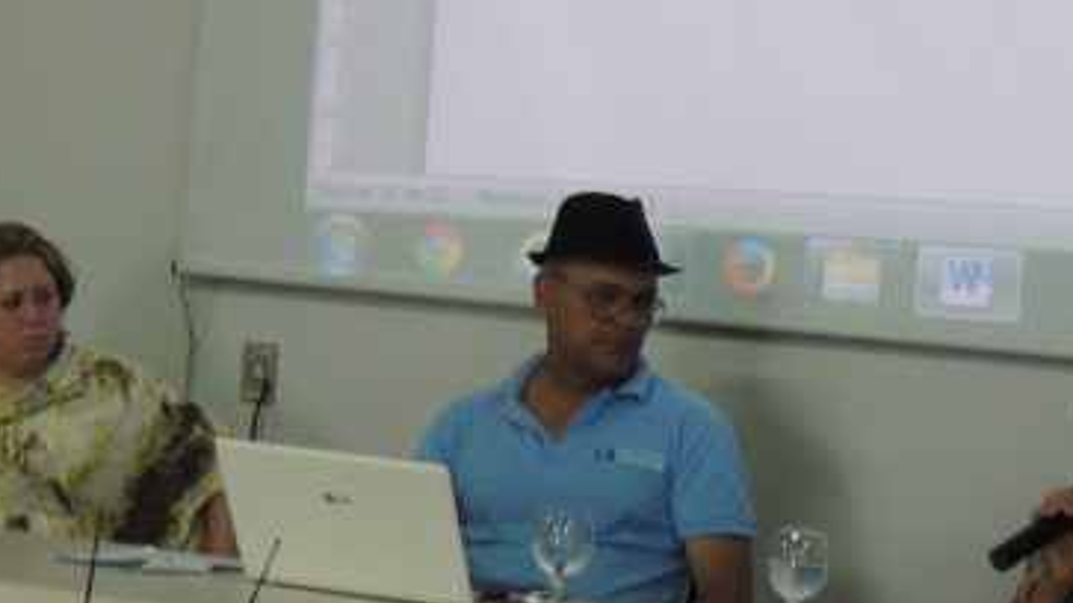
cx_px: 650
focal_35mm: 108
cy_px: 381
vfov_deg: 11.2
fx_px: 3072
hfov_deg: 19.8
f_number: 3.7
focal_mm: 10.7
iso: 400
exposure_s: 1/25
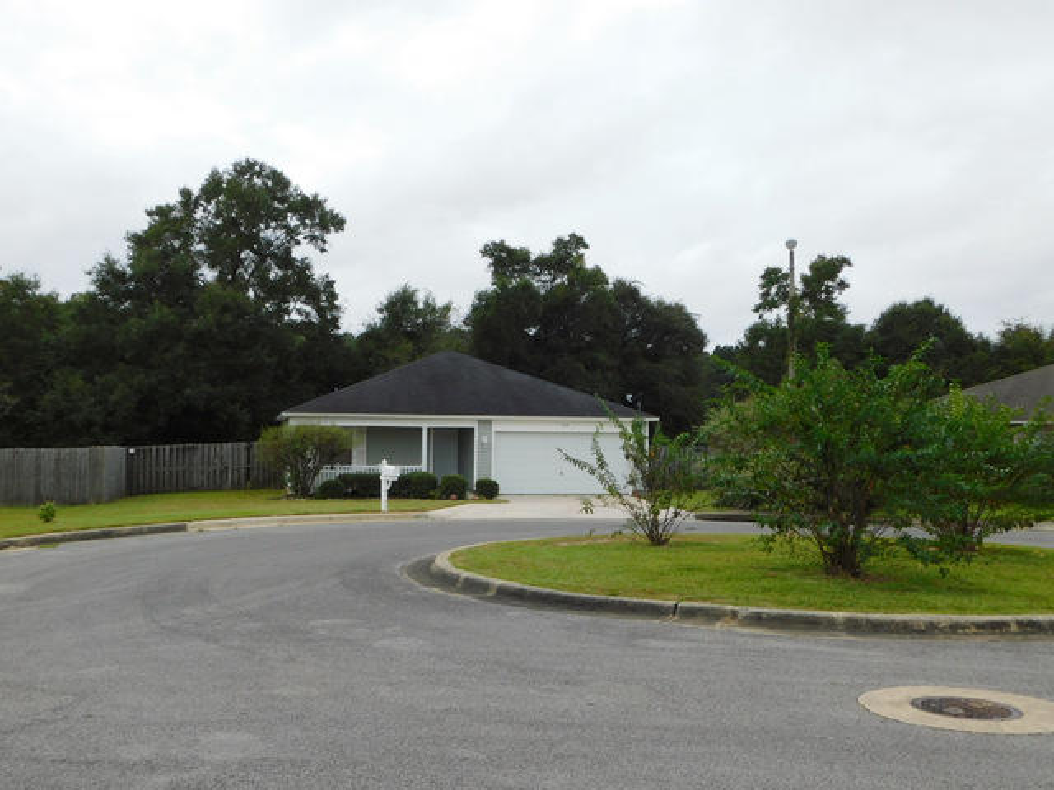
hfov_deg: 51.4
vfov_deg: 39.7
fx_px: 1096
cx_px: 527
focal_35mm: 36
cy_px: 395
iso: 125
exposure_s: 1/500
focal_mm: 6.3
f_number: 3.5
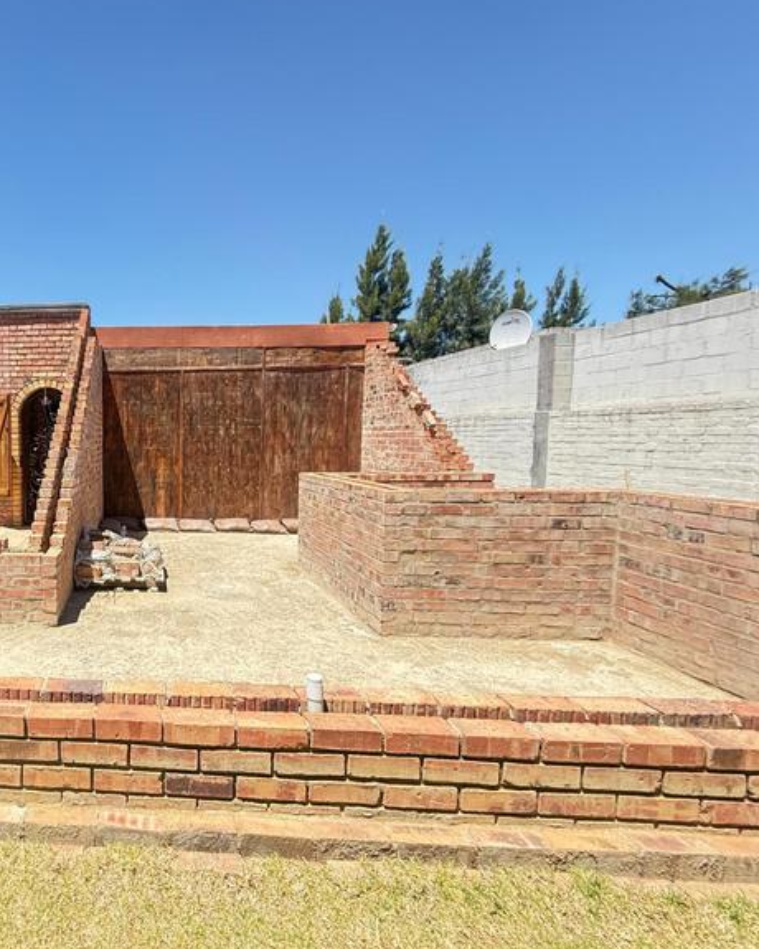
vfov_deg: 83.3
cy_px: 474
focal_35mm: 19
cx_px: 102
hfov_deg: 61.8
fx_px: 534
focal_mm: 2.22
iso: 64
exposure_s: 1/644
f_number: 2.2
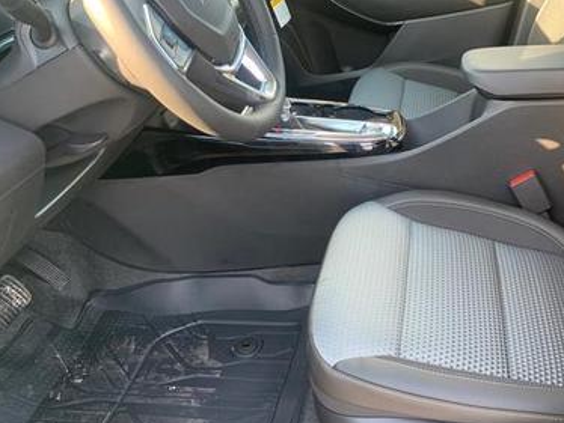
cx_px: 366
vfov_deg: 40.5
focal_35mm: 35
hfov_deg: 51.8
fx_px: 571
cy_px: 257
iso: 100
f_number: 1.8
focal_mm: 4.25
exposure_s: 1/94
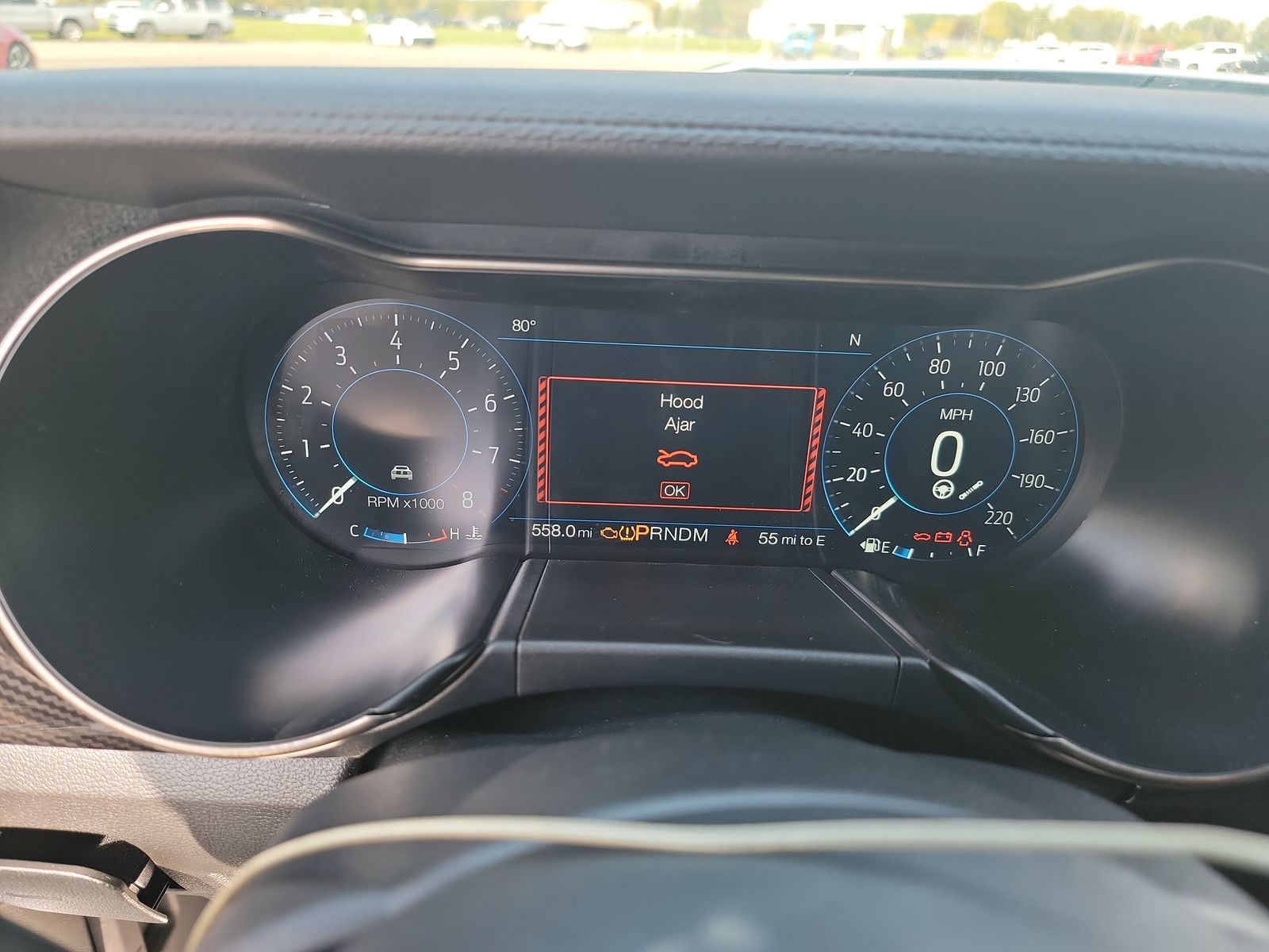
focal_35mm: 24
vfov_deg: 56.8
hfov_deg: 71.6
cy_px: 476
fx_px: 880
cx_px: 634
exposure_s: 1/59
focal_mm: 6.7
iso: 101
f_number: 1.8
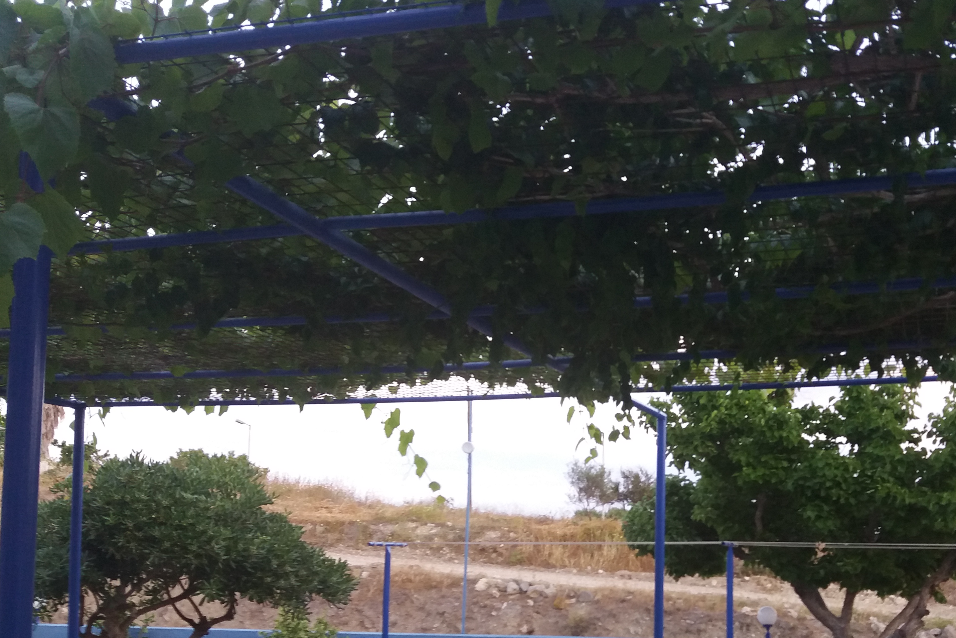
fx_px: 1115
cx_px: 603
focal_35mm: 42
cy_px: 488
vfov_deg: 31.3
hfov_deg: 46.0
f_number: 1.9
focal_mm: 3.7
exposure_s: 1/50
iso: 80
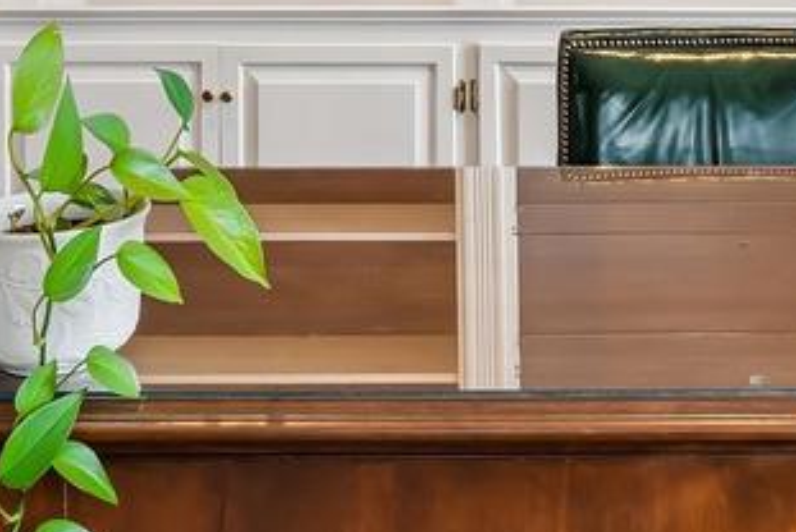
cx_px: 791
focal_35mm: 74
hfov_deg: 26.0
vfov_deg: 17.2
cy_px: -187
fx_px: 1638
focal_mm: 16
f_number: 8
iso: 200
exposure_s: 1/3.33
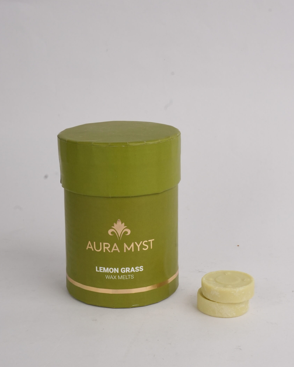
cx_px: 146
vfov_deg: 34.1
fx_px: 598
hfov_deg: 27.6
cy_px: 190
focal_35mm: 55
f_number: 16
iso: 1000
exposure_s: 1/90
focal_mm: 32
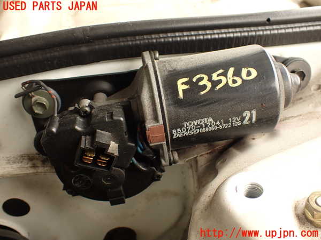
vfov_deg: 44.2
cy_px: 120
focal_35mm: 32
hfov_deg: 56.8
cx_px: 160
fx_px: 297
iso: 125
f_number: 2.4
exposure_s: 1/60
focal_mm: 5.79
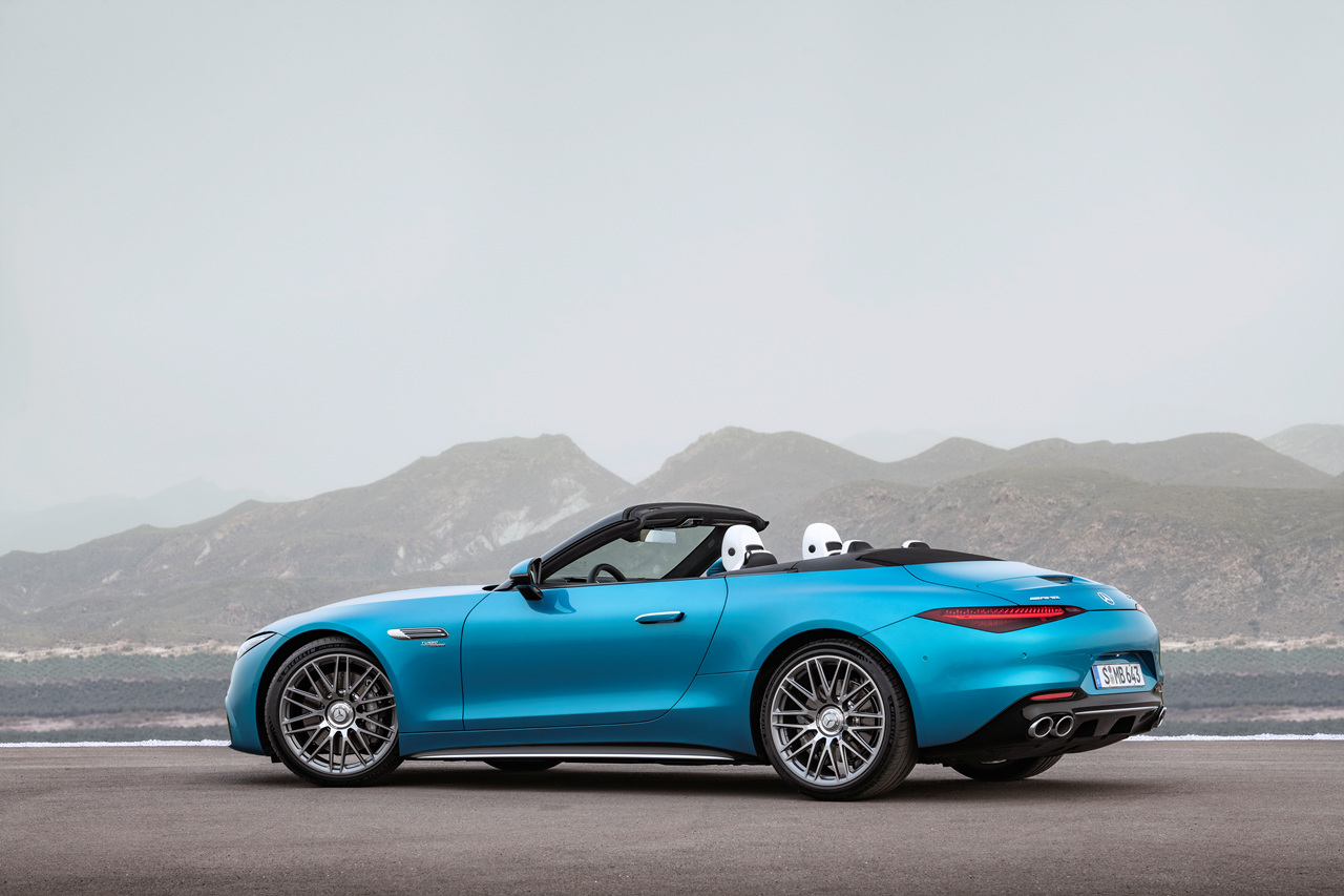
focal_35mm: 105
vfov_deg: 13.0
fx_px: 3919
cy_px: 448
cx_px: 672
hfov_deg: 19.5
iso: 200
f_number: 11
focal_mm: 105
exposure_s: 1/13
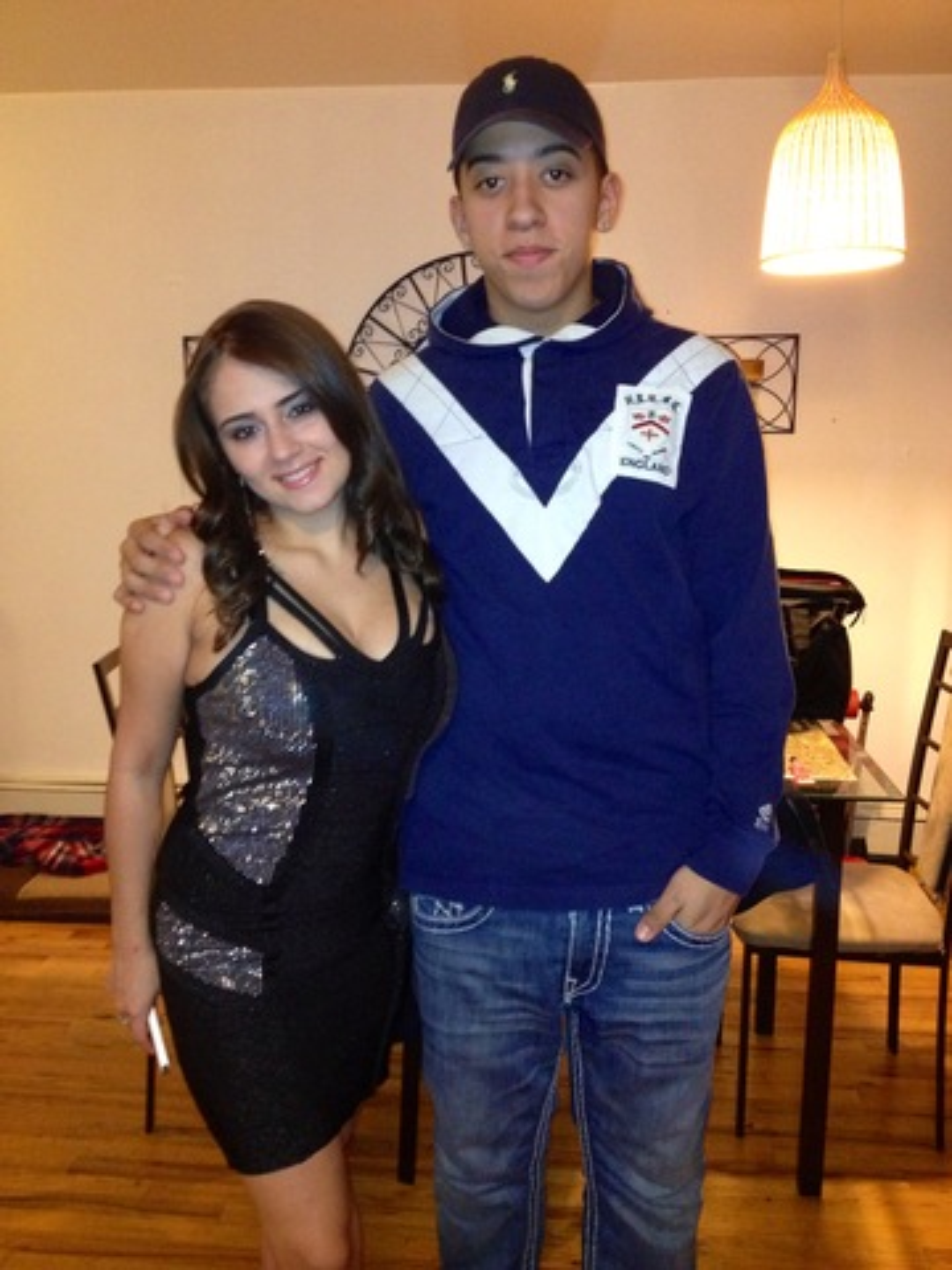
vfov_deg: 52.6
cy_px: 635
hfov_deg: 40.7
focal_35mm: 35
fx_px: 1283
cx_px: 476
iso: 320
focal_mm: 4.28
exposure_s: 1/16
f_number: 2.4
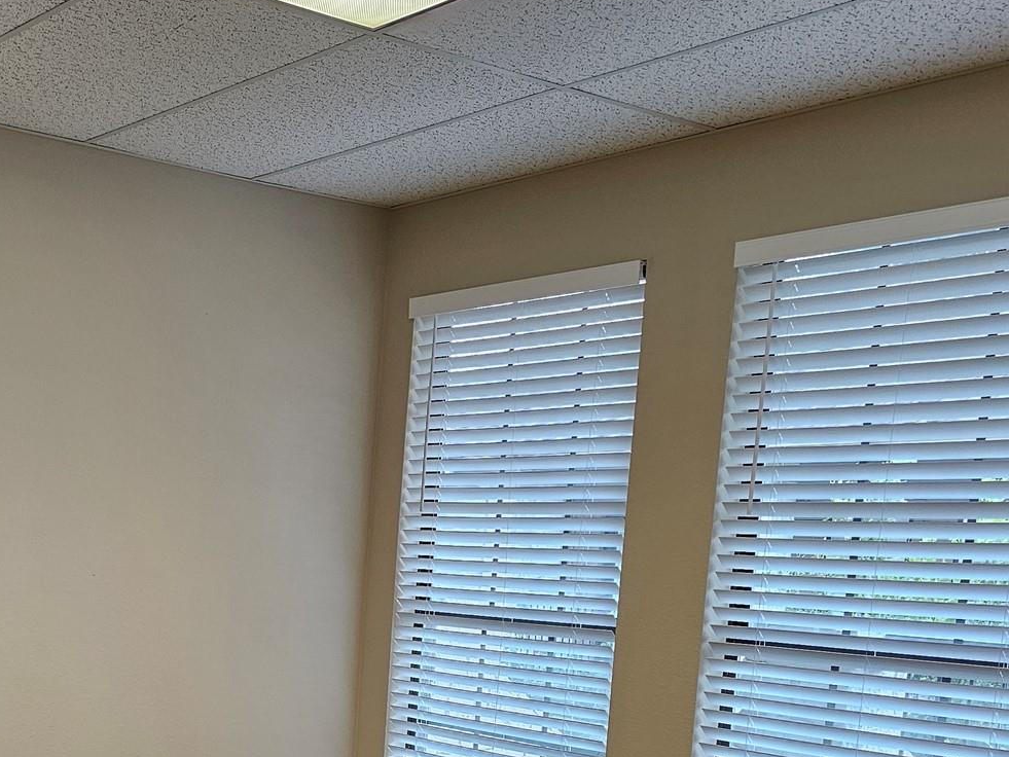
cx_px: 120
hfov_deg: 37.3
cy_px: 743
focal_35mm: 48
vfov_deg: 28.5
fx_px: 1399
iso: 125
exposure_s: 1/120
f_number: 1.7
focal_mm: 6.3
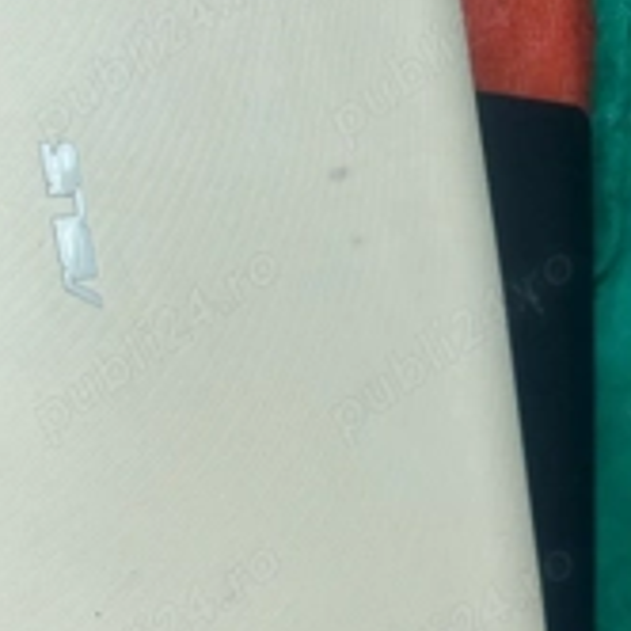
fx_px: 1052
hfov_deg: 33.2
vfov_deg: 30.1
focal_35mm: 51
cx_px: 232
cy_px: 684
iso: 80
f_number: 1.78
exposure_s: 1/927
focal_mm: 6.86
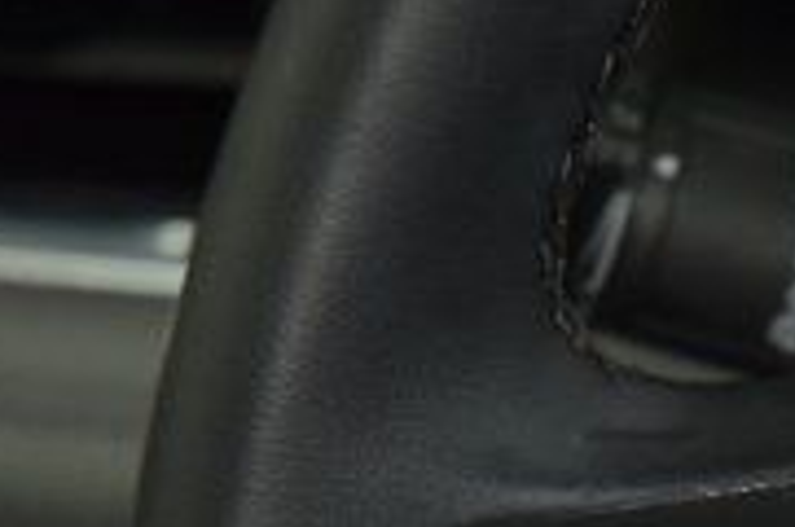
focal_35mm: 372
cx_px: 953
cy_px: 845
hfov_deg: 5.5
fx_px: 8200
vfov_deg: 3.7
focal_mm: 70
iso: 1100
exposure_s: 1/40
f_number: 4.5
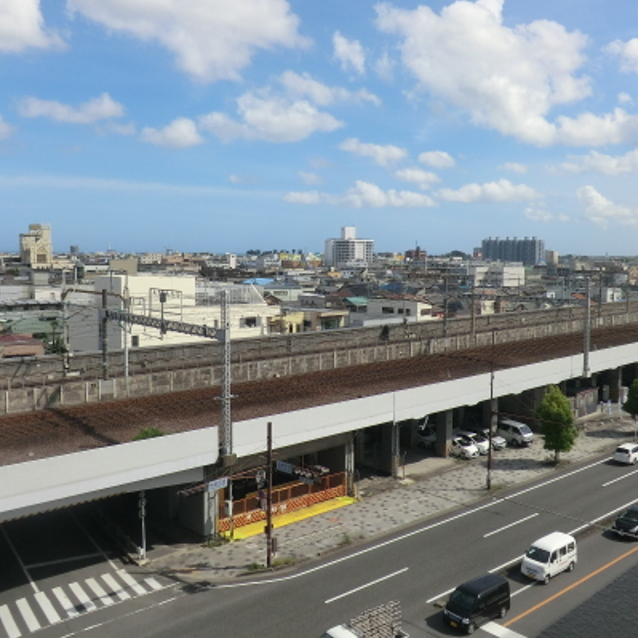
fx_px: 709
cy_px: 302
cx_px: 357
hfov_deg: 48.4
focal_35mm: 34
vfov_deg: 48.4
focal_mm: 4.3
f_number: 7.5
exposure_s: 1/320
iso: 80
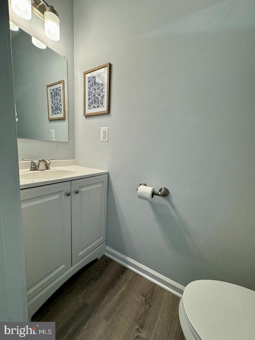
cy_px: 170
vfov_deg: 102.1
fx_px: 138
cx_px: 128
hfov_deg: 85.7
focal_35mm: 14
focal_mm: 2.22
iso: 200
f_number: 2.2
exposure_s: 1/120
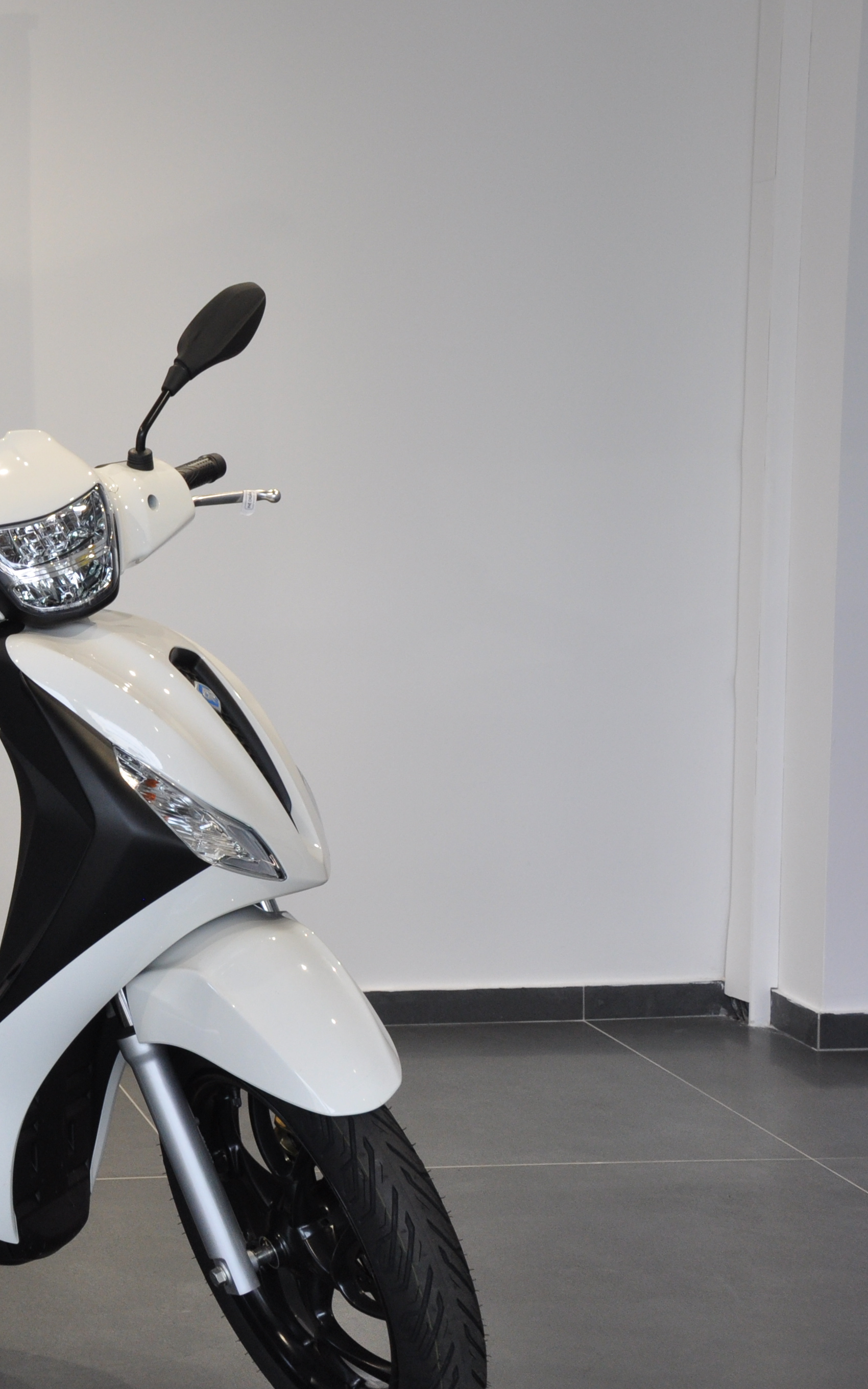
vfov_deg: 29.4
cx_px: -191
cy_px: 664
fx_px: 2642
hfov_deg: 17.7
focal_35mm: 70
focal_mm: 29
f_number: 9
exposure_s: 1/80
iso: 640
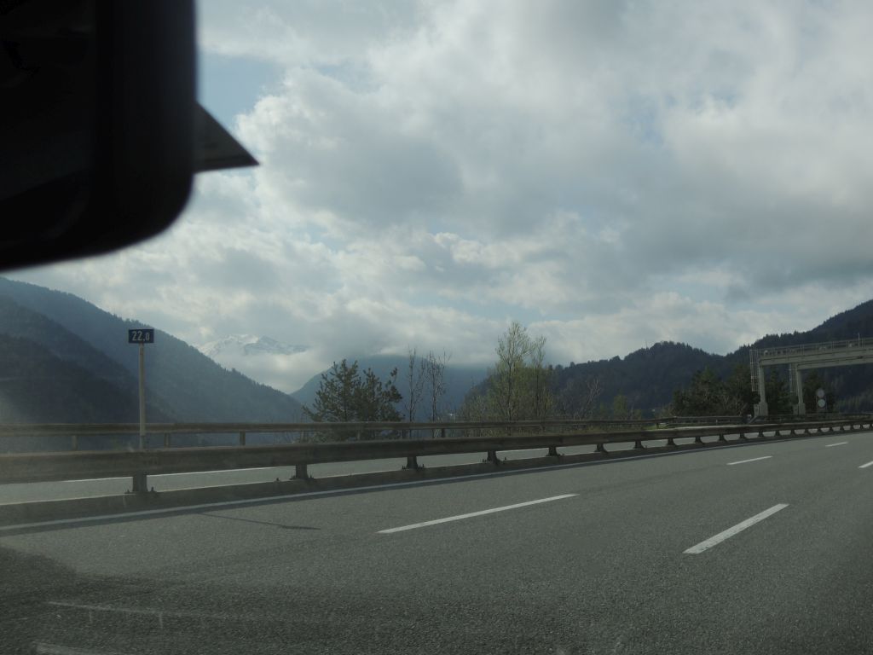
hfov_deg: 42.1
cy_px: 328
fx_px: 1135
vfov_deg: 32.2
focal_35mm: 45
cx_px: 436
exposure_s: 1/1250
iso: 100
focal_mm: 8.1
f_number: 4
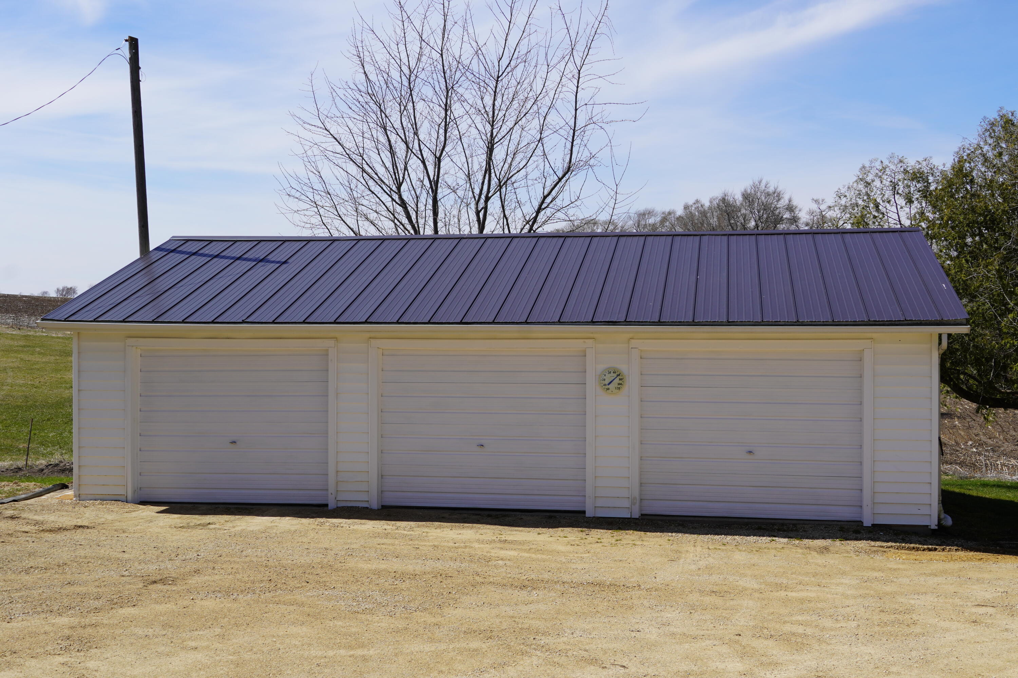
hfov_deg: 42.3
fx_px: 1315
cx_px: 509
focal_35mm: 46
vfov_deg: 28.9
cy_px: 339
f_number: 11
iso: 100
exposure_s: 1/200
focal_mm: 31
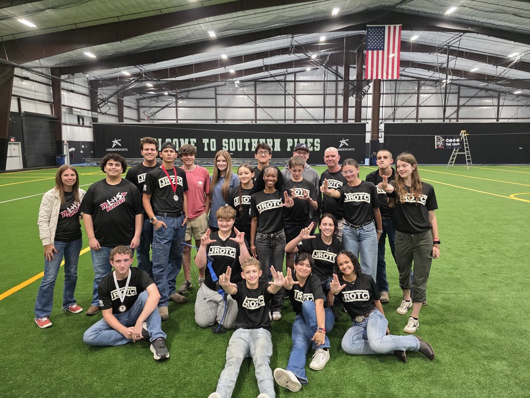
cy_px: 199
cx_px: 265
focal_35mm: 23
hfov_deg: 73.9
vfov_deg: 58.9
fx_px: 352
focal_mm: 6.3
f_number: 1.7
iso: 500
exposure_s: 1/120
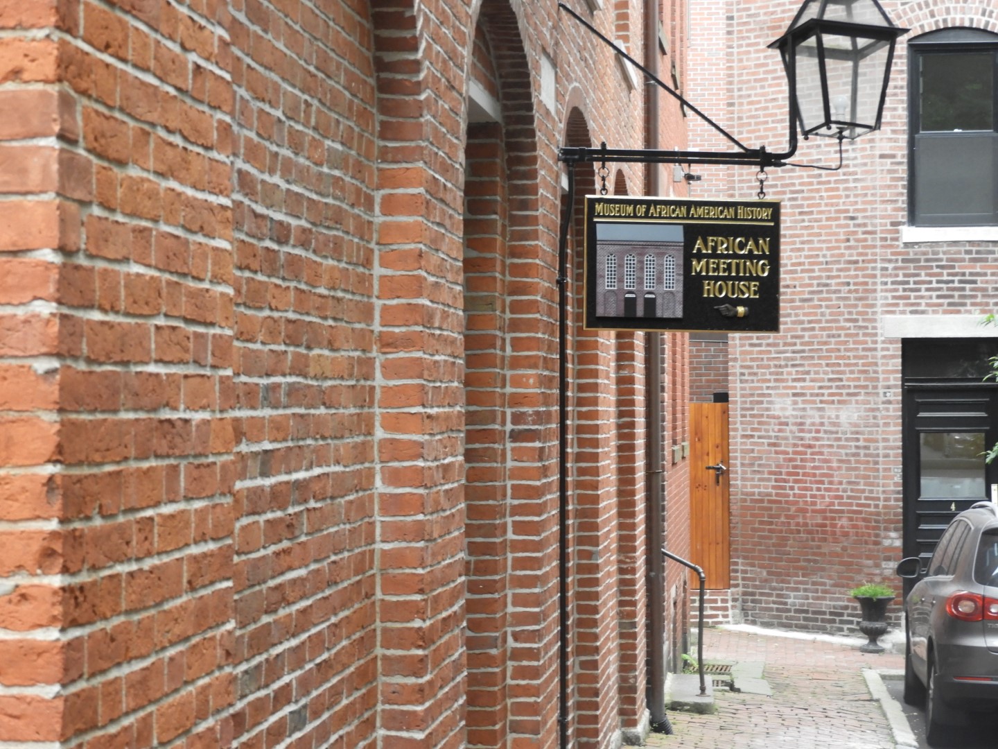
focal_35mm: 85
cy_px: 374
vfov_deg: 17.4
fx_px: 2451
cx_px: 499
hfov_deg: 23.0
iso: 320
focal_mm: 15.2
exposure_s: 1/60
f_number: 4.5
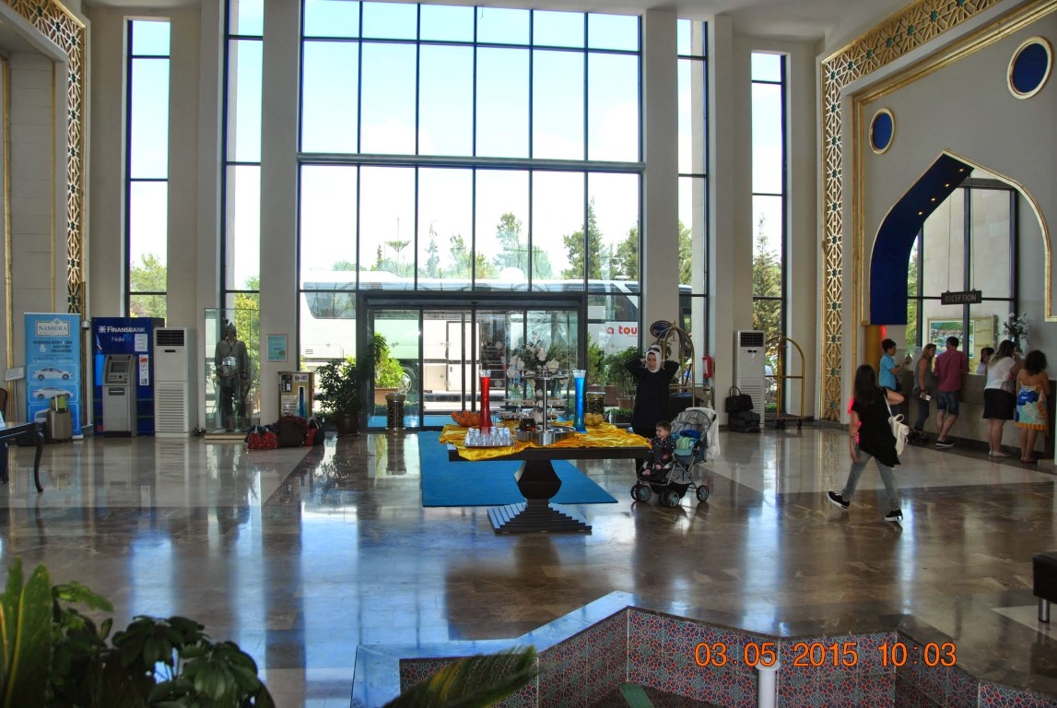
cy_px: 354
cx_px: 528
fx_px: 794
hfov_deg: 67.3
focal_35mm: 27
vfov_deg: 48.1
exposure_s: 1/200
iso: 100
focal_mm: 18
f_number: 4
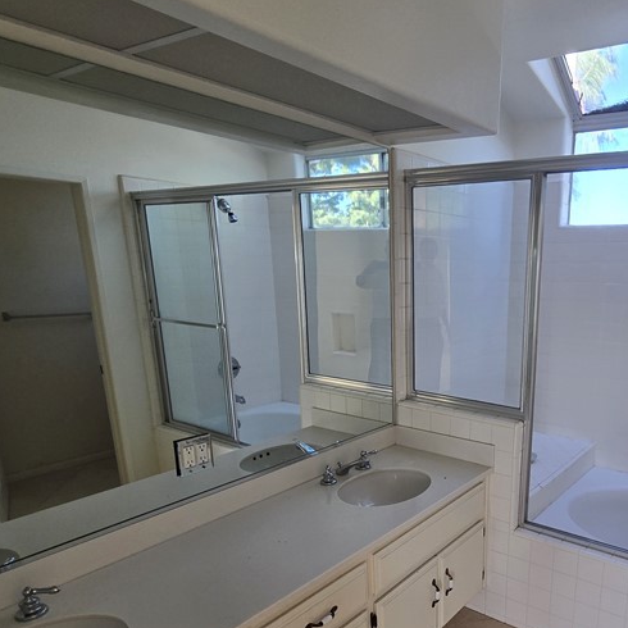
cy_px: 419
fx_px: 493
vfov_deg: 63.4
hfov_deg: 61.6
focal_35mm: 24
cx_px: 467
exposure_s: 1/136
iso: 50
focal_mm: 2.2
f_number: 2.2
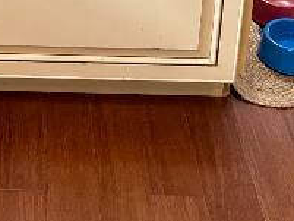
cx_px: -54
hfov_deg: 17.1
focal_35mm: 110
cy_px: -169
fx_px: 935
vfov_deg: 12.4
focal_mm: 5.96
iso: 200
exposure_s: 1/60
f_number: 1.6
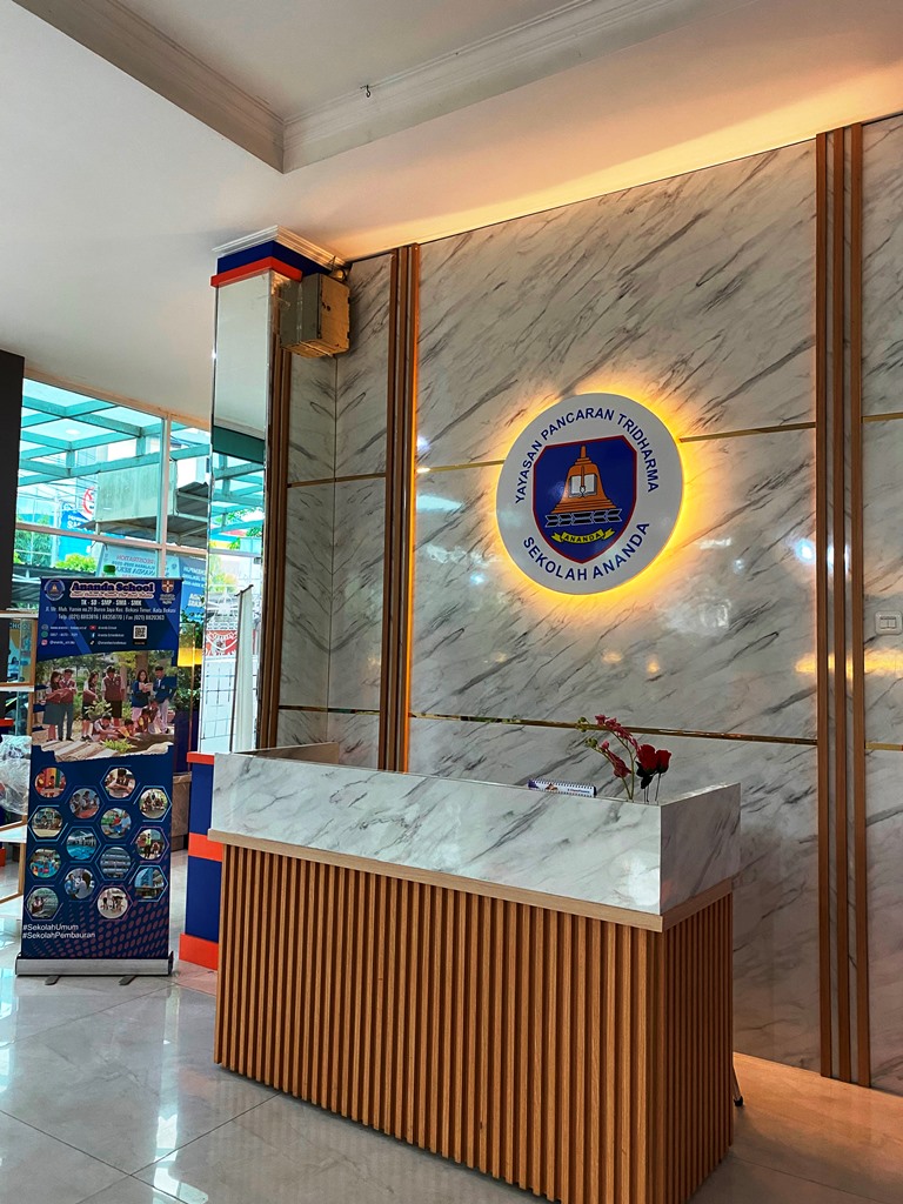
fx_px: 904
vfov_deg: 67.3
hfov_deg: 53.1
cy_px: 602
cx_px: 452
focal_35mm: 26
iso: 200
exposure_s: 1/50
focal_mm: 4.25
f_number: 1.8
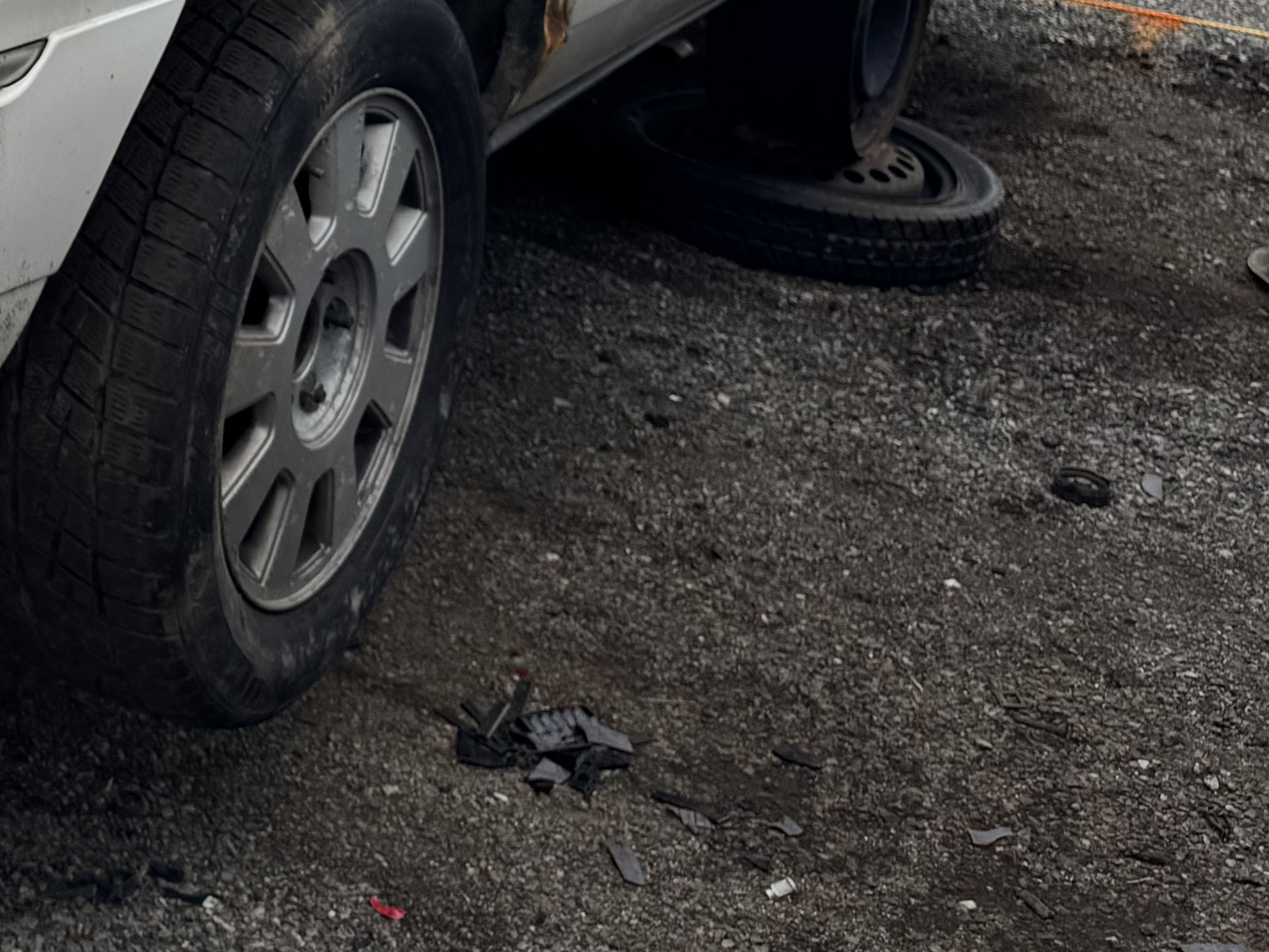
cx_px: -509
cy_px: -149
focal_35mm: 68
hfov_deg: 24.0
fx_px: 2493
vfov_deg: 20.4
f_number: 1.78
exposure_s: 1/3802
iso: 80
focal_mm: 6.76
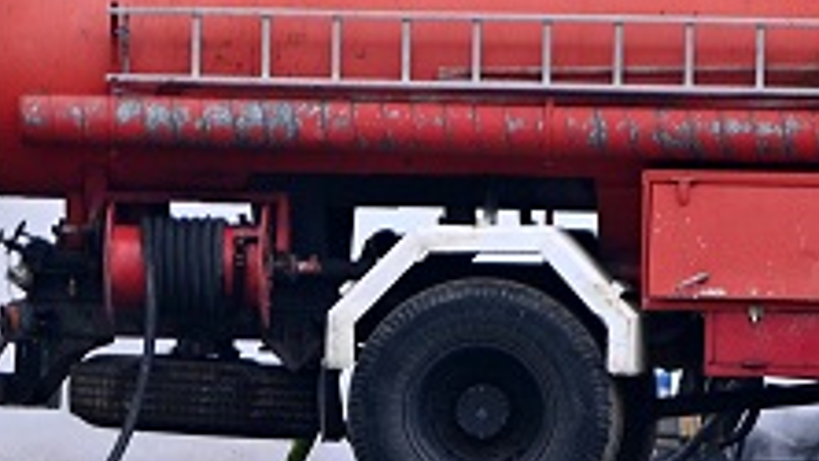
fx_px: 16422
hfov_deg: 2.8
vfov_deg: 1.6
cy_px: 96
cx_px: -461
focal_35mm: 756
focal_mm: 200
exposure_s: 1/5000
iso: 400
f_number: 2.8
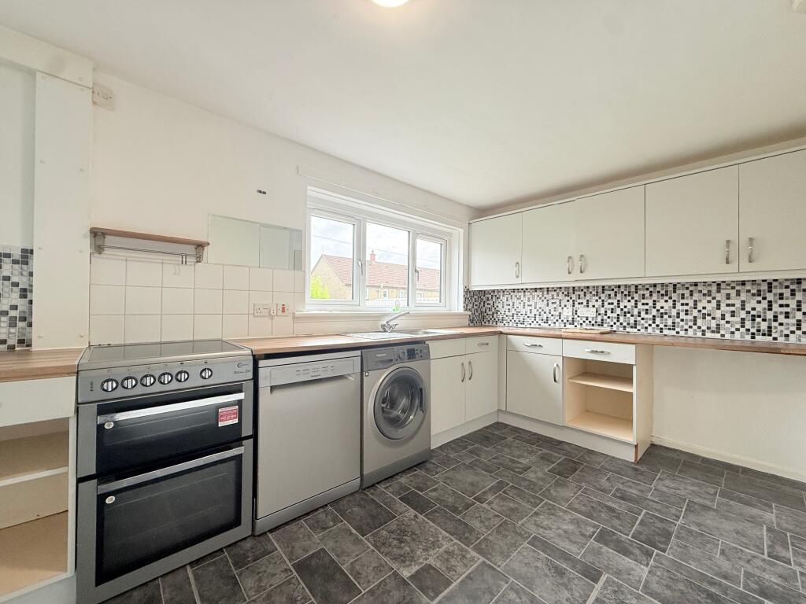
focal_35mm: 14
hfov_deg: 102.1
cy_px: 302
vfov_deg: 85.7
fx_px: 326
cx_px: 403
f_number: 2.2
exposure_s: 1/162
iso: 64
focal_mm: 2.22
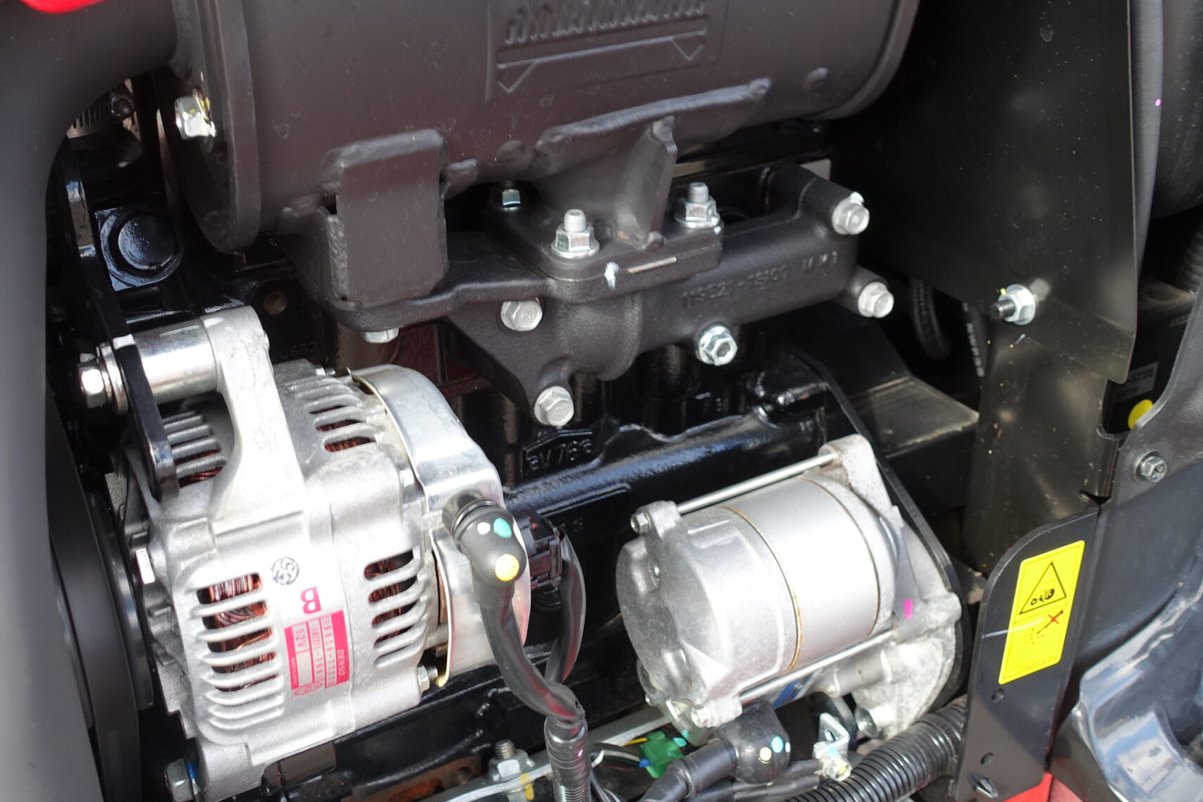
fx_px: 1203
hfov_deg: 52.8
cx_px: 490
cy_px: 294
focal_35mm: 36
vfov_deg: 36.6
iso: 125
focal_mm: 8.8
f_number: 3.5
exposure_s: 1/80
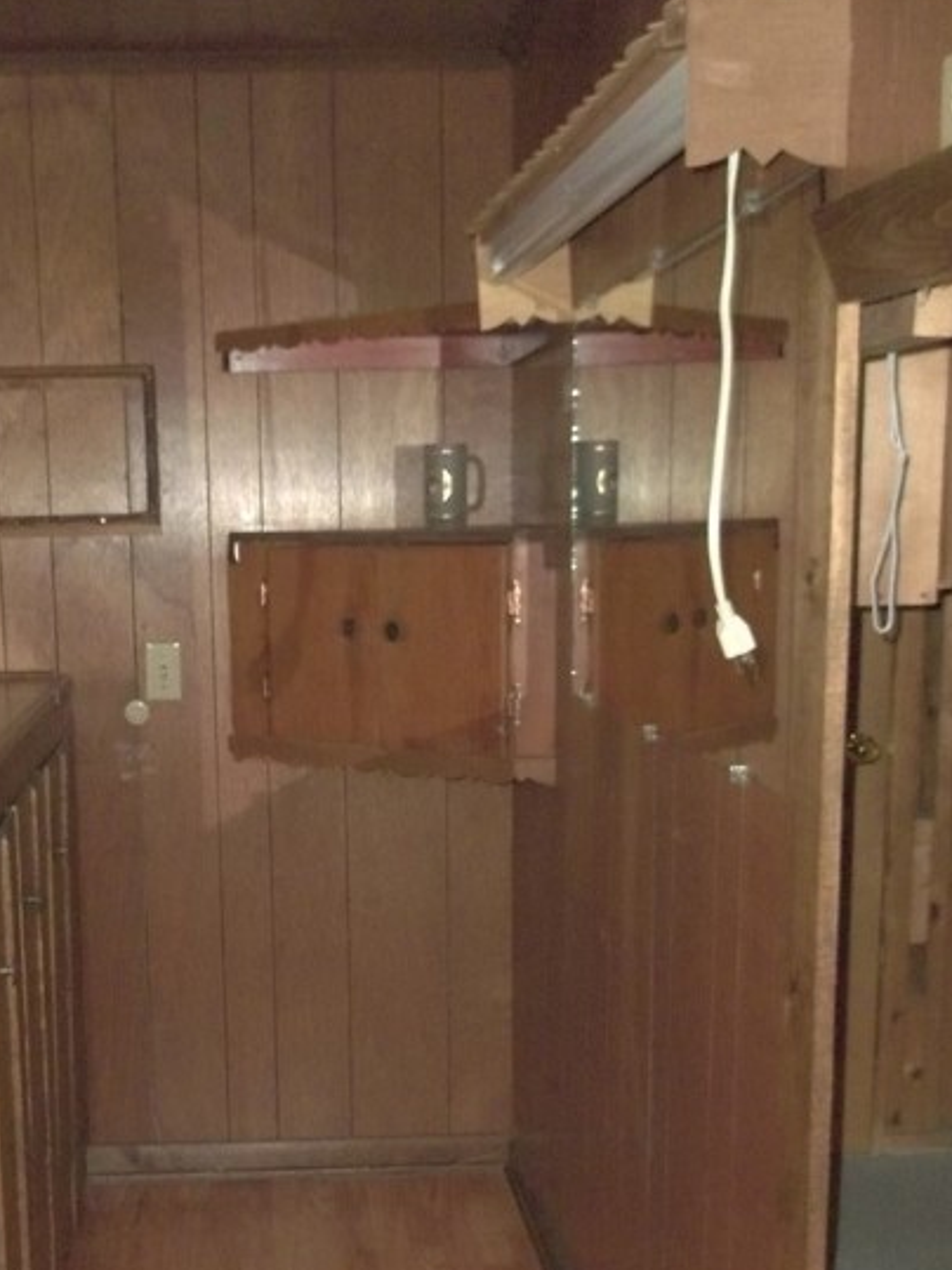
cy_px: 872
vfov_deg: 39.8
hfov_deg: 30.6
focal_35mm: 47
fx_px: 1724
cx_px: 313
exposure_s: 1/30
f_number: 3.3
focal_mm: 5.9
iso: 400
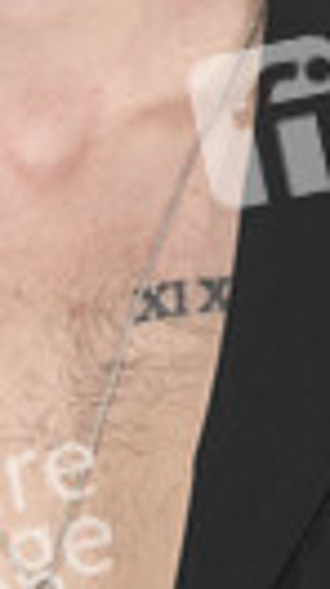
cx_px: 13
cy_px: -120
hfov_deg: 3.6
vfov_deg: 6.5
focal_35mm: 332
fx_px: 5178
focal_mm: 105
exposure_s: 1/200
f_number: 5
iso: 800
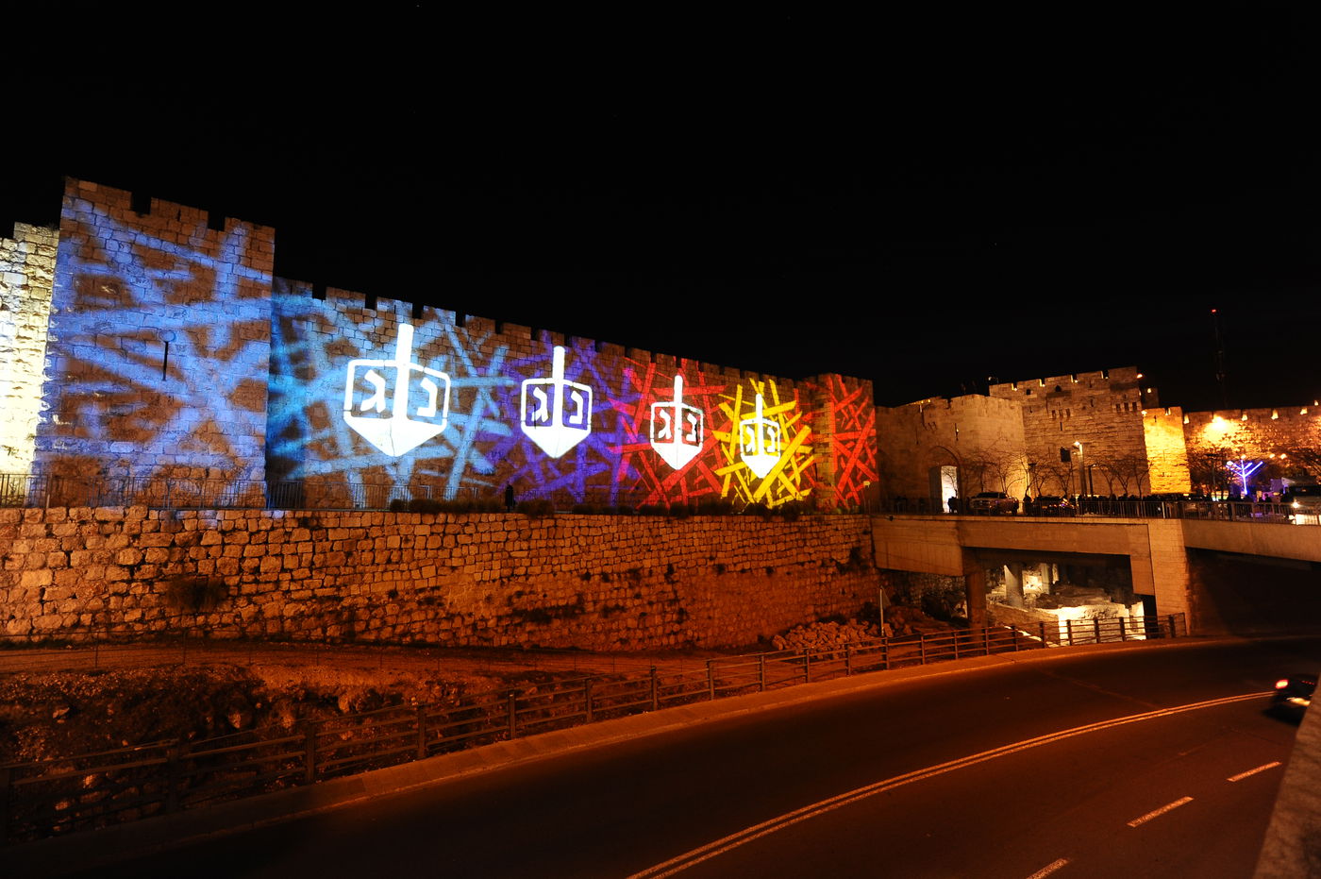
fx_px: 513
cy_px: 440
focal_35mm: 14
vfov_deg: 81.1
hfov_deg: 104.3
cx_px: 660
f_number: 2.8
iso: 1250
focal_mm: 14
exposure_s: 1/15
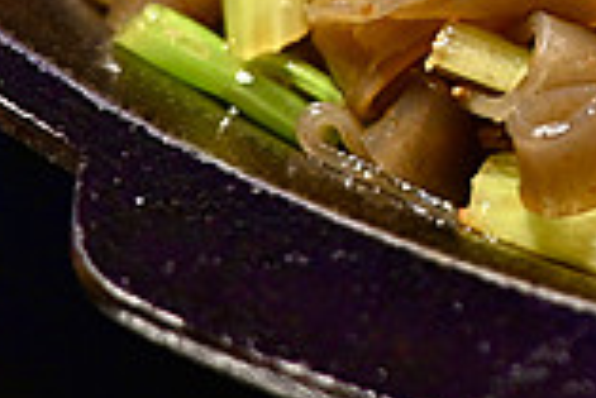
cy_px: -536
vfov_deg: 2.4
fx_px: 9504
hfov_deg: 3.6
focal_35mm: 574
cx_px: 1188
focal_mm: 75
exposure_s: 1/500
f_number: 1.8
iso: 280
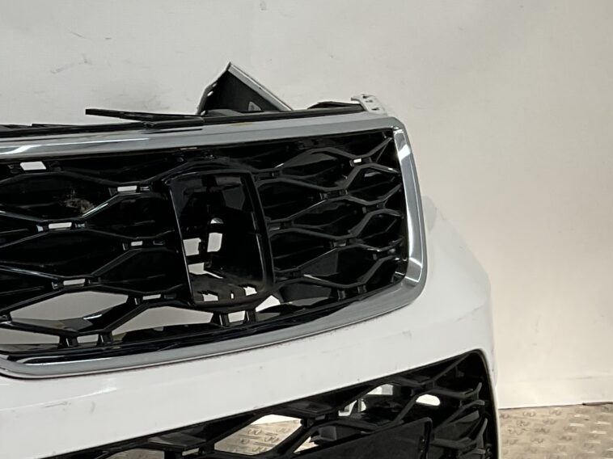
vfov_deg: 15.0
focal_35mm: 98
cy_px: 336
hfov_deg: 17.5
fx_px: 1735
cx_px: -369
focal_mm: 3
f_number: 1.8
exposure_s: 1/335
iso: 16
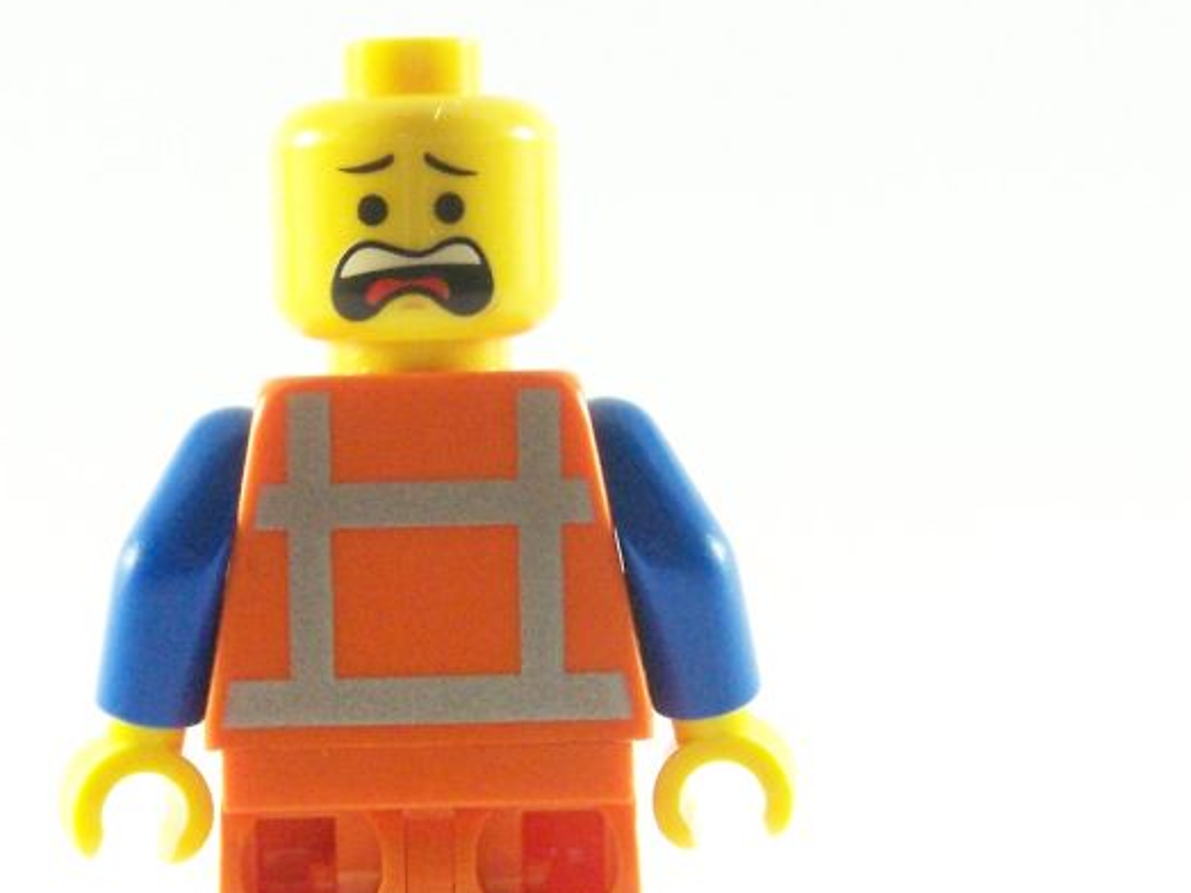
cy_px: 556
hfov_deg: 10.7
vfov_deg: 8.1
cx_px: 449
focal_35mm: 184
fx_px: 6329
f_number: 4
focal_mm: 15.6
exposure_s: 1/60
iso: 400
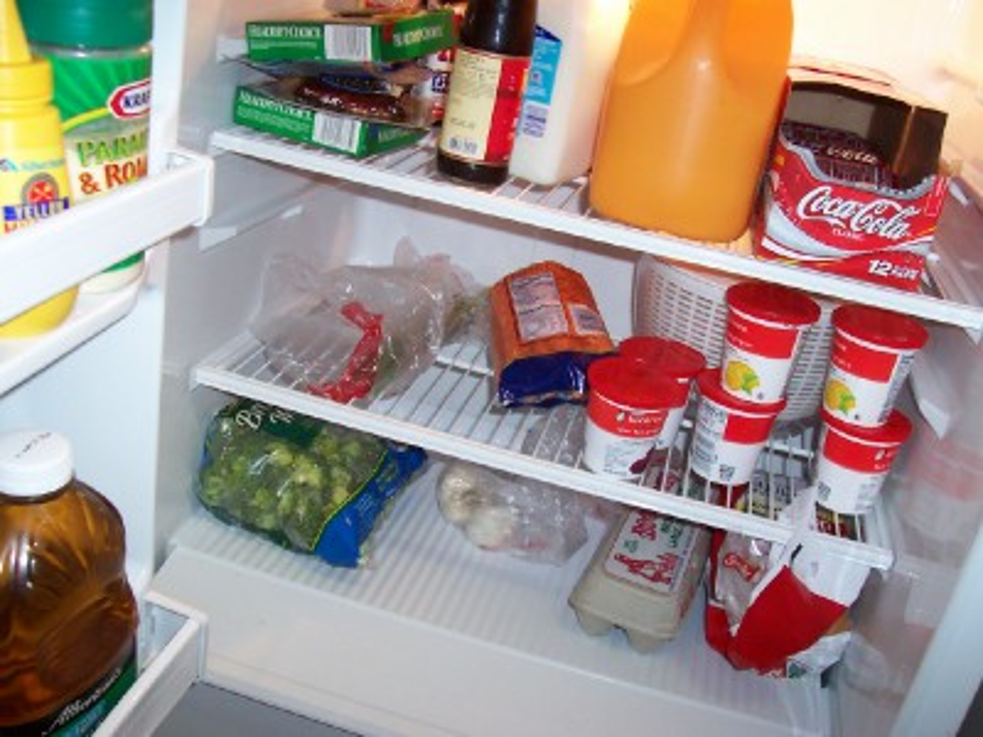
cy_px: 368
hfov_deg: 50.1
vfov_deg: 38.7
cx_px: 492
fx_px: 1051
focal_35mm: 37
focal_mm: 5.6
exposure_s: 1/60
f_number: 2.8
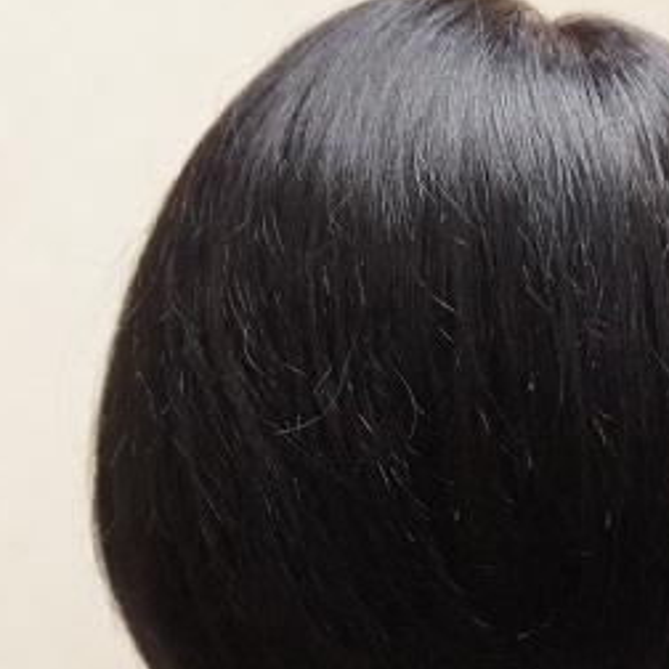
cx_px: 401
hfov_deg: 13.6
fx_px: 2799
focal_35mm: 128
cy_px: 488
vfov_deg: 13.6
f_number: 4
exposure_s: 1/160
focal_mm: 28
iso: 1600
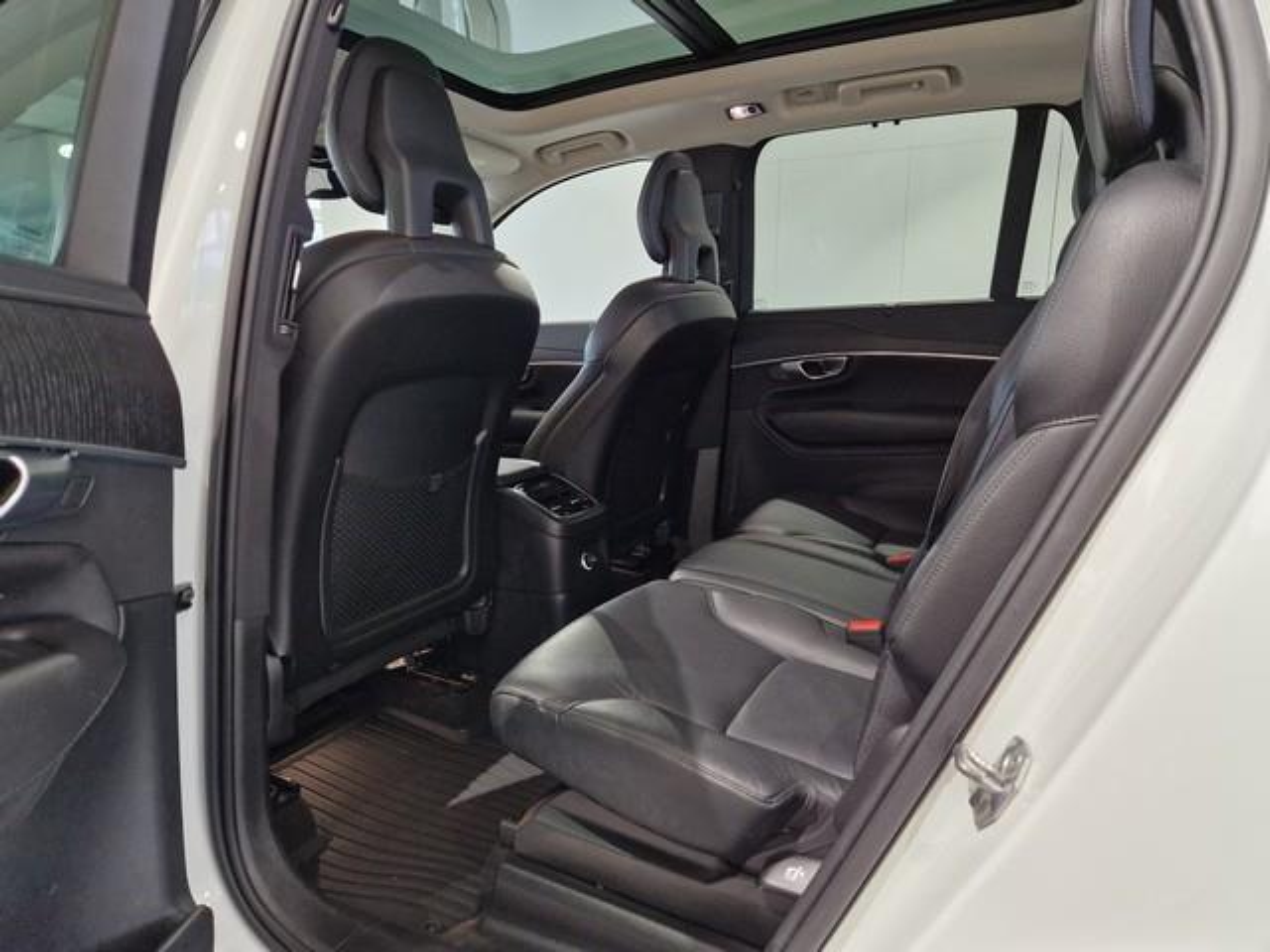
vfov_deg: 58.9
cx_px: 635
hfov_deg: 73.9
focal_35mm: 23
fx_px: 844
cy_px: 476
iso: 400
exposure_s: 1/100
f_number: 1.8
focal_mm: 5.4
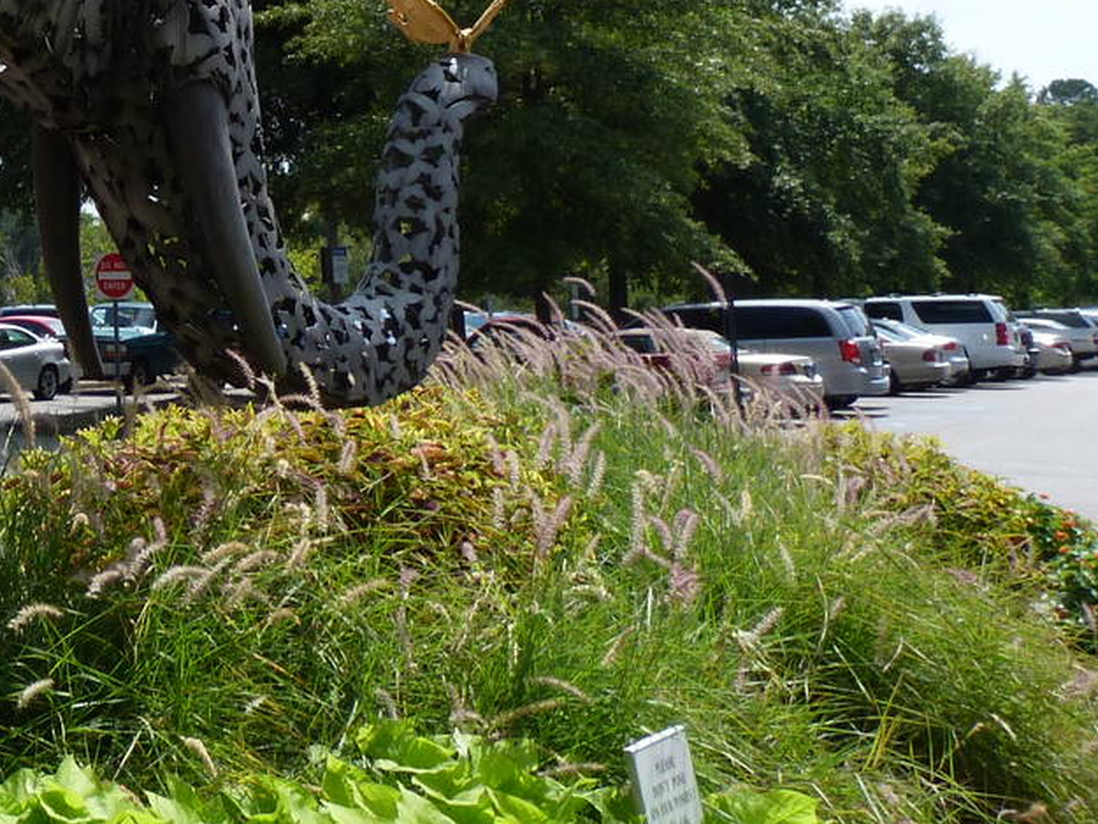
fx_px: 2030
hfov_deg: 26.9
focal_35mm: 64
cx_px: -204
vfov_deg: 22.1
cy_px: -4
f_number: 5.6
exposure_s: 1/320
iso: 80
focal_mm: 4.5
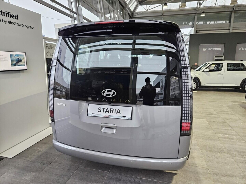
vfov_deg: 58.9
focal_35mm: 23
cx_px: 123
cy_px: 92
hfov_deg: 73.9
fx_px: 163
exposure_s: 1/142
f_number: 1.8
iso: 400
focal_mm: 5.4
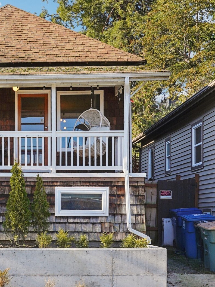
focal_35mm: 65
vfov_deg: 29.8
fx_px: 538
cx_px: -3
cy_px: 151
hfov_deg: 21.7
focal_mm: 28
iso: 160
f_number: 8
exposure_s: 1/125
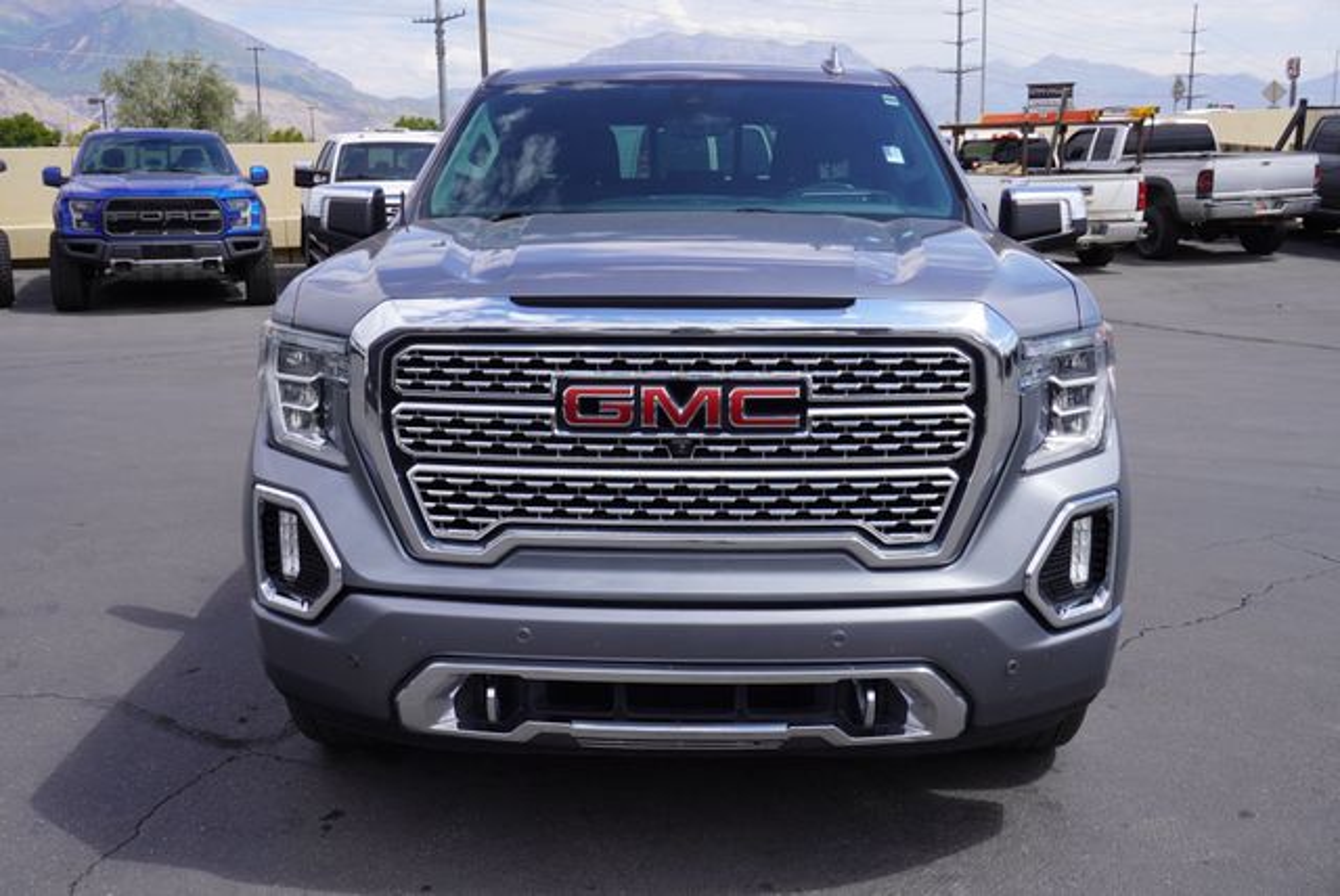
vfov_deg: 36.9
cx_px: 670
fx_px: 1341
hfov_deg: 53.1
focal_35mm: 36
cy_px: 448
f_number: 10
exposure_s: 1/125
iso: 100
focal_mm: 24
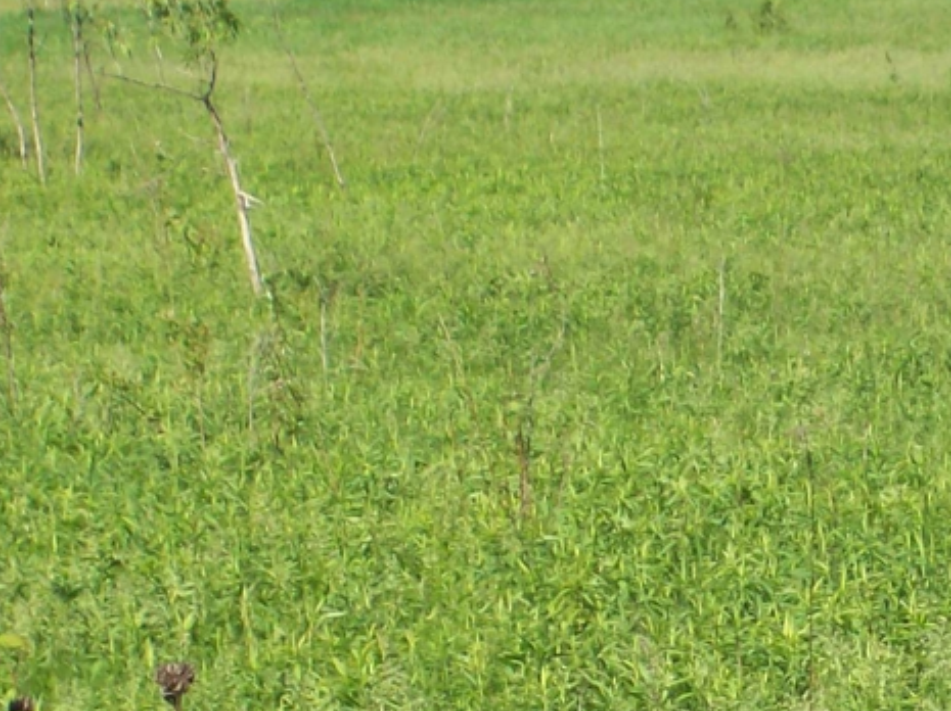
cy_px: 538
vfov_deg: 5.3
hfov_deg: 7.1
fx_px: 7659
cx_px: 1000
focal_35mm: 279
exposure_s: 1/595
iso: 80
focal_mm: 18
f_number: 4.8
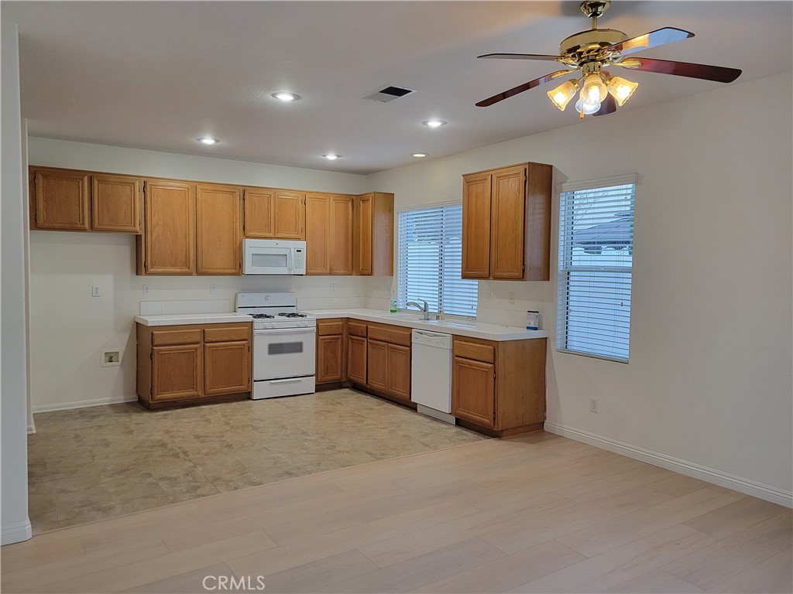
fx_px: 596
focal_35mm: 26
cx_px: 396
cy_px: 297
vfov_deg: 53.1
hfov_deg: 67.3
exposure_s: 1/120
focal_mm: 5.4
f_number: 1.8
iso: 250
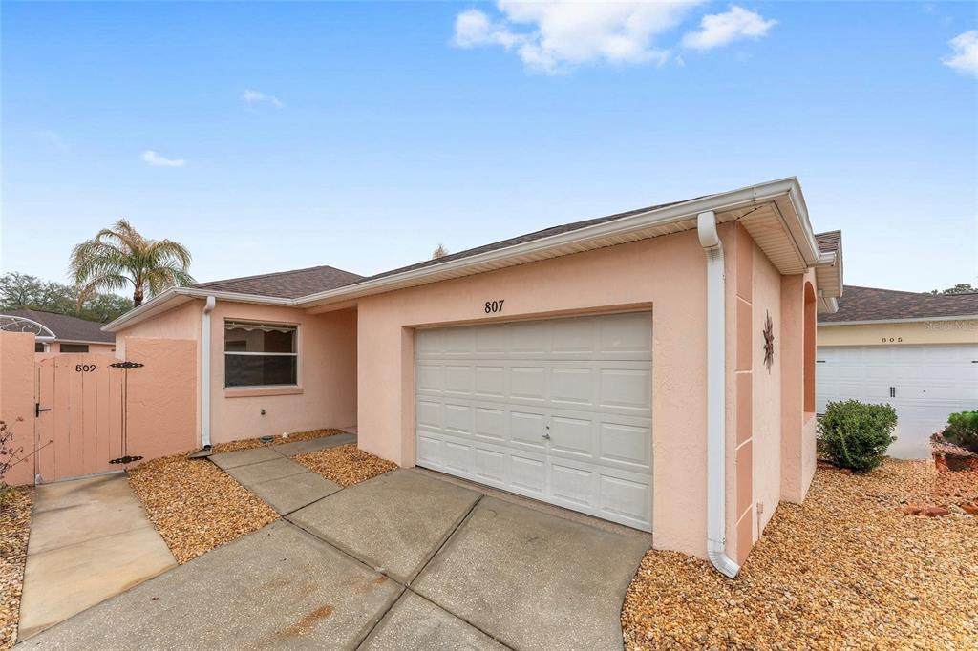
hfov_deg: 104.3
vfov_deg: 81.2
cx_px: 489
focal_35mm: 14
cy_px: 326
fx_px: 380
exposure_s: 1/800
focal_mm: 14
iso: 400
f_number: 7.1
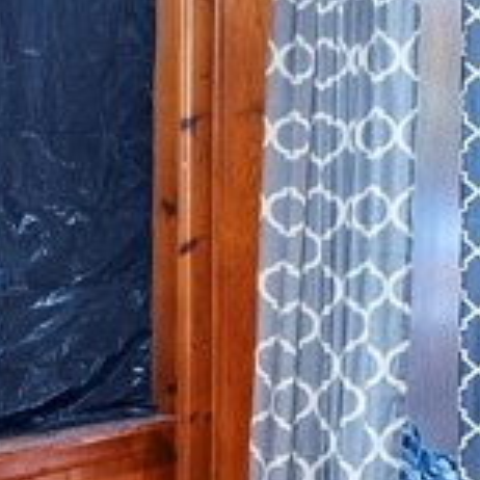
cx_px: 161
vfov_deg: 17.0
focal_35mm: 102
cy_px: 167
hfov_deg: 17.0
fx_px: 1600
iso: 320
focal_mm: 11.5
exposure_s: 8
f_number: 8
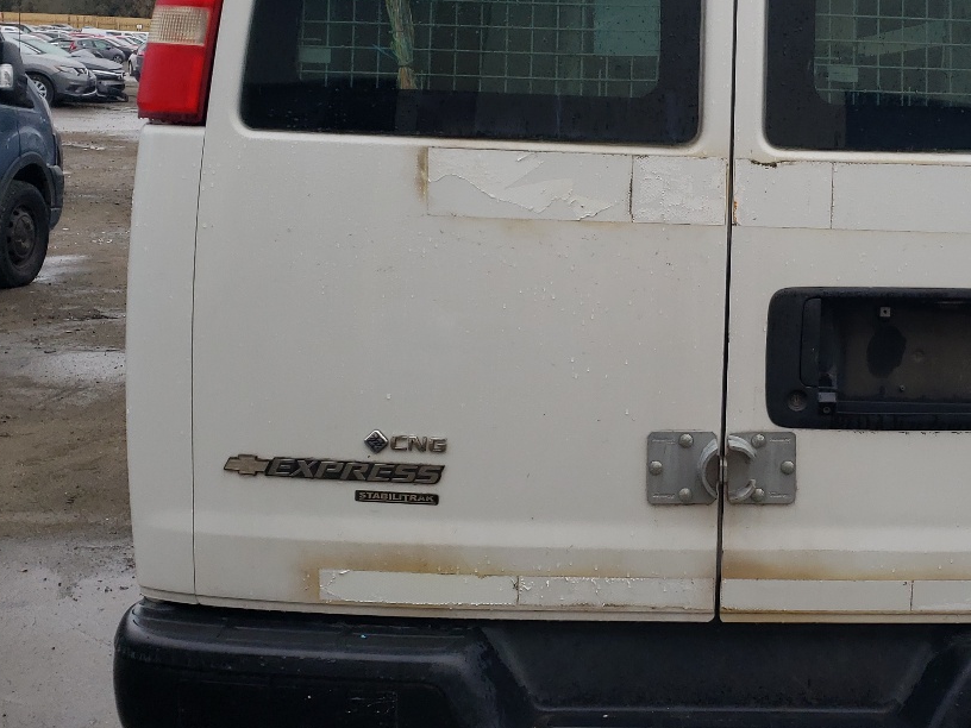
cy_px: 269
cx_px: 706
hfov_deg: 36.8
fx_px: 1431
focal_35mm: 51
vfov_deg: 28.4
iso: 50
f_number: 1.5
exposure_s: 1/476
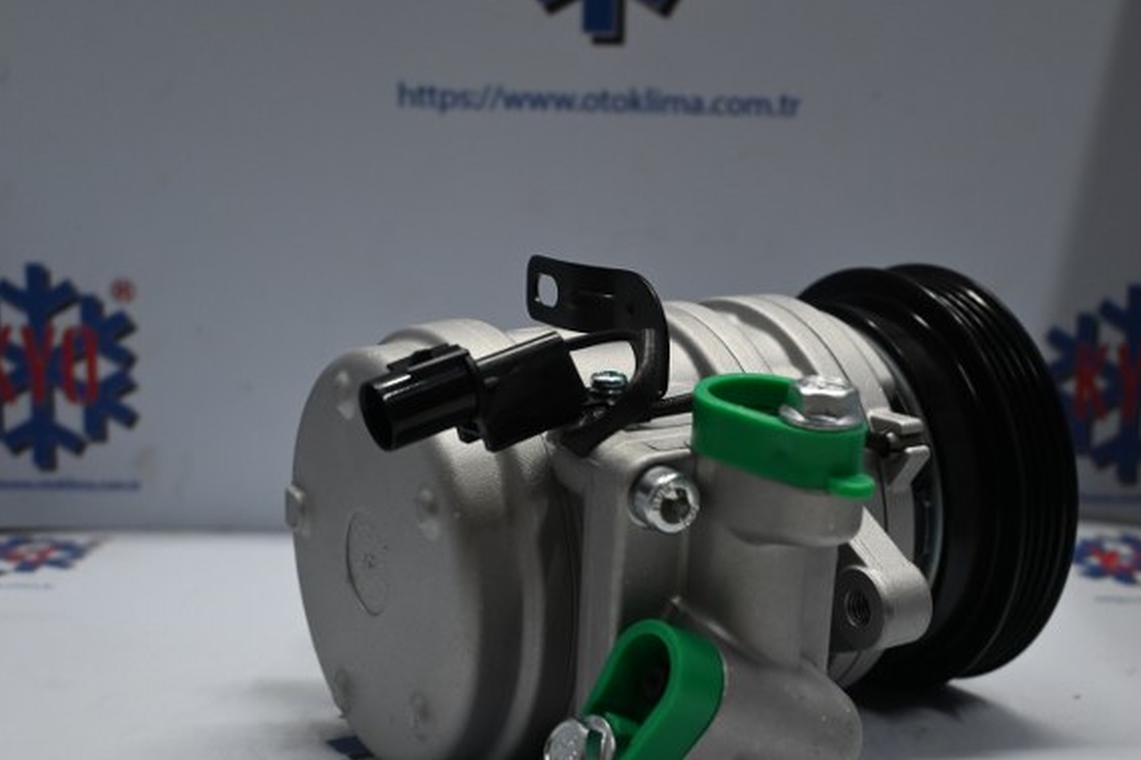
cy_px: 428
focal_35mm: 53
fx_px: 1670
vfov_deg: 25.6
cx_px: 644
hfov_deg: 37.7
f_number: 4.2
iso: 640
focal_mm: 25
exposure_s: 1/125
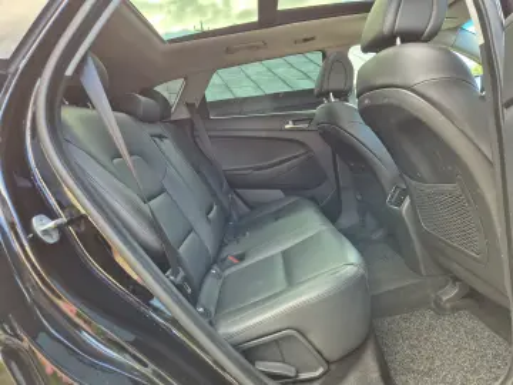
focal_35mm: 23
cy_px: 192
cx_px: 256
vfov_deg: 58.9
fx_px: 341
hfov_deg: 73.9
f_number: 1.8
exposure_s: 1/180
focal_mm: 5.4
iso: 160
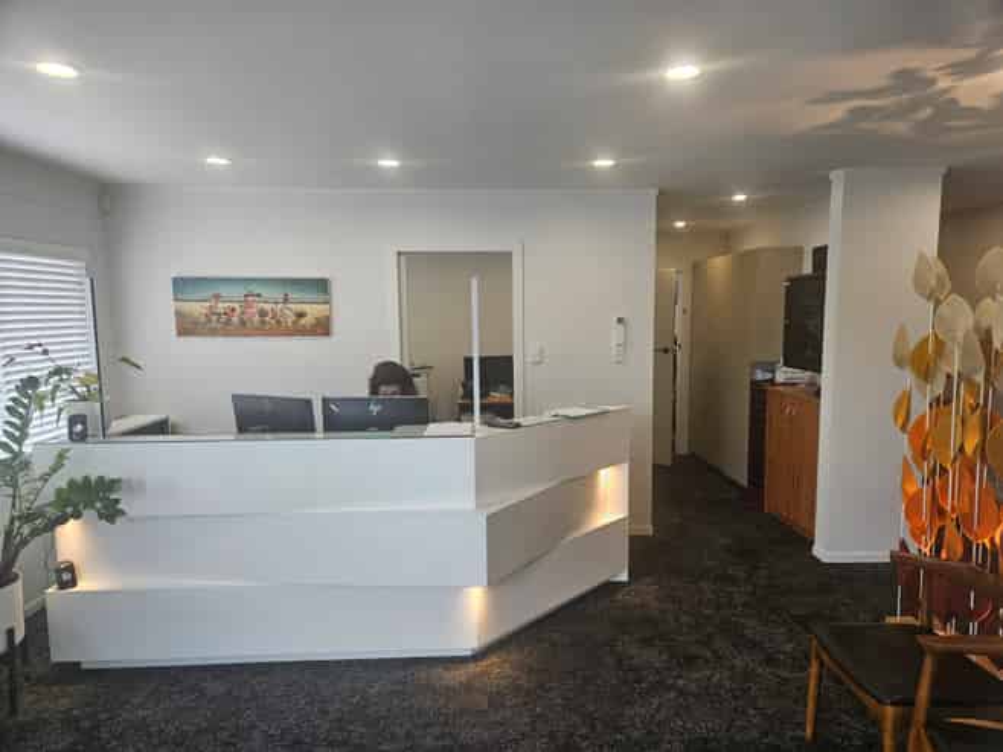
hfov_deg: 73.9
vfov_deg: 58.8
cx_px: 502
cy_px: 376
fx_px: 666
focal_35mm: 23
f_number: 1.8
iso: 50
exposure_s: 1/100
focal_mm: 5.4
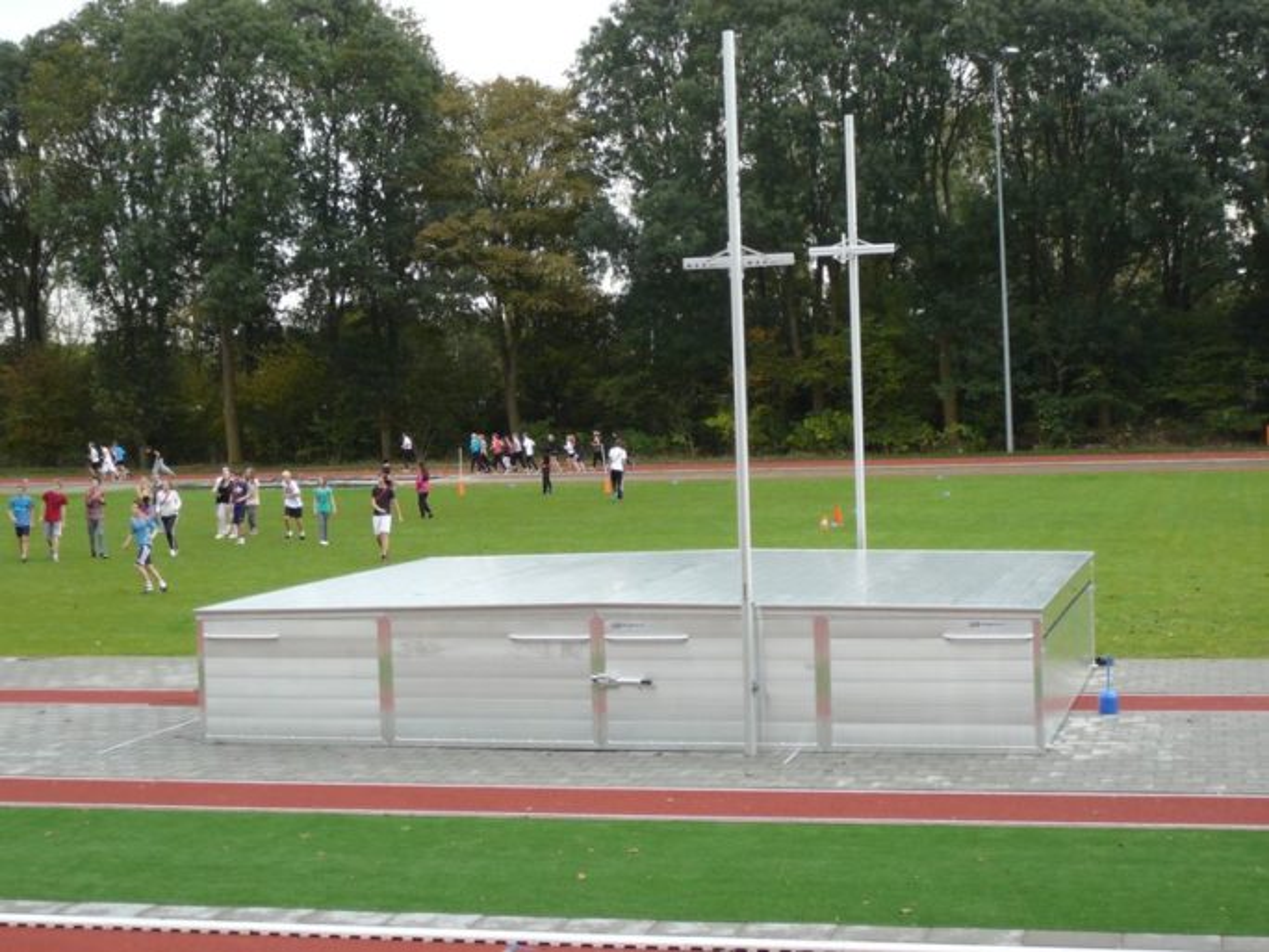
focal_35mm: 61
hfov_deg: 31.7
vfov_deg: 24.0
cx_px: 634
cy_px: 476
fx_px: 2236
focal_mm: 9.1
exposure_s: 1/125
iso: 80
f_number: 3.6
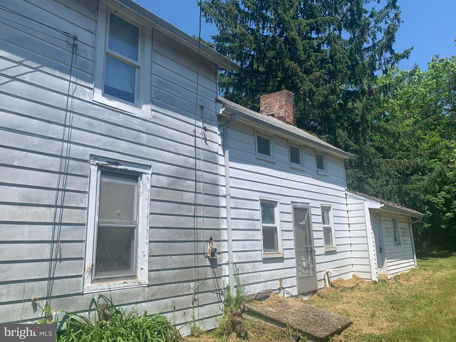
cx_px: 228
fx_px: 343
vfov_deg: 53.1
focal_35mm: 26
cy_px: 171
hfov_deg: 67.3
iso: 25
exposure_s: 1/2755
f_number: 1.8
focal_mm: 4.25
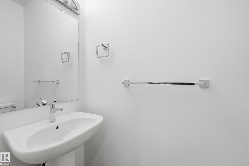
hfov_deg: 104.3
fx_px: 97
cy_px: 83
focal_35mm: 14
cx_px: 124
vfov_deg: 81.2
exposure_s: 1/400
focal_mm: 14
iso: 250
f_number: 8
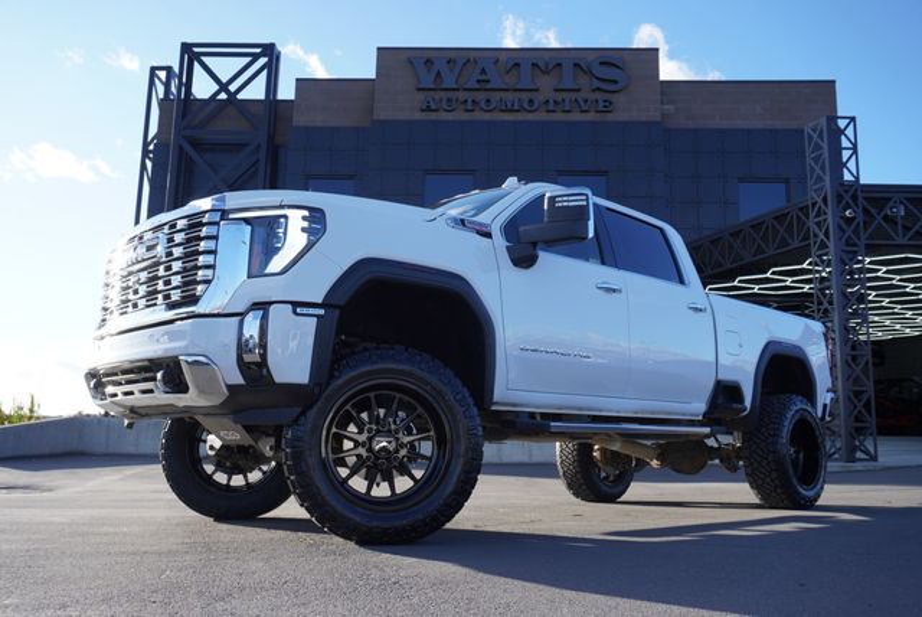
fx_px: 807
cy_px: 308
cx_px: 461
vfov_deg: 41.8
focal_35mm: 32
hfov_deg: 59.4
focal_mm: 21
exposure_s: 1/125
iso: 100
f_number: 6.3
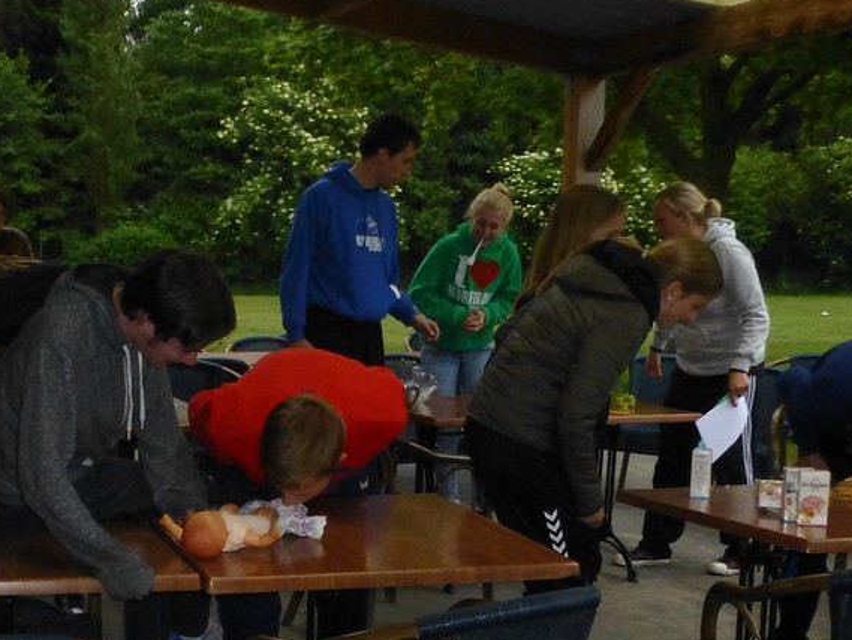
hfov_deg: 34.8
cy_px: 505
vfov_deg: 26.6
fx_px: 1329
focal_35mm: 54
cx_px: 222
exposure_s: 1/250
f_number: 3.6
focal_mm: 5.4
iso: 800
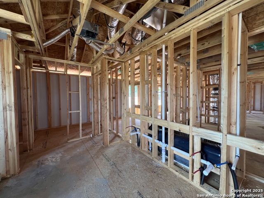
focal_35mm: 13
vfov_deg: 89.9
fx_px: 99
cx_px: 132
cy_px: 99
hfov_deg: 106.2
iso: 125
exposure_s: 1/99
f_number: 1.8
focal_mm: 1.57
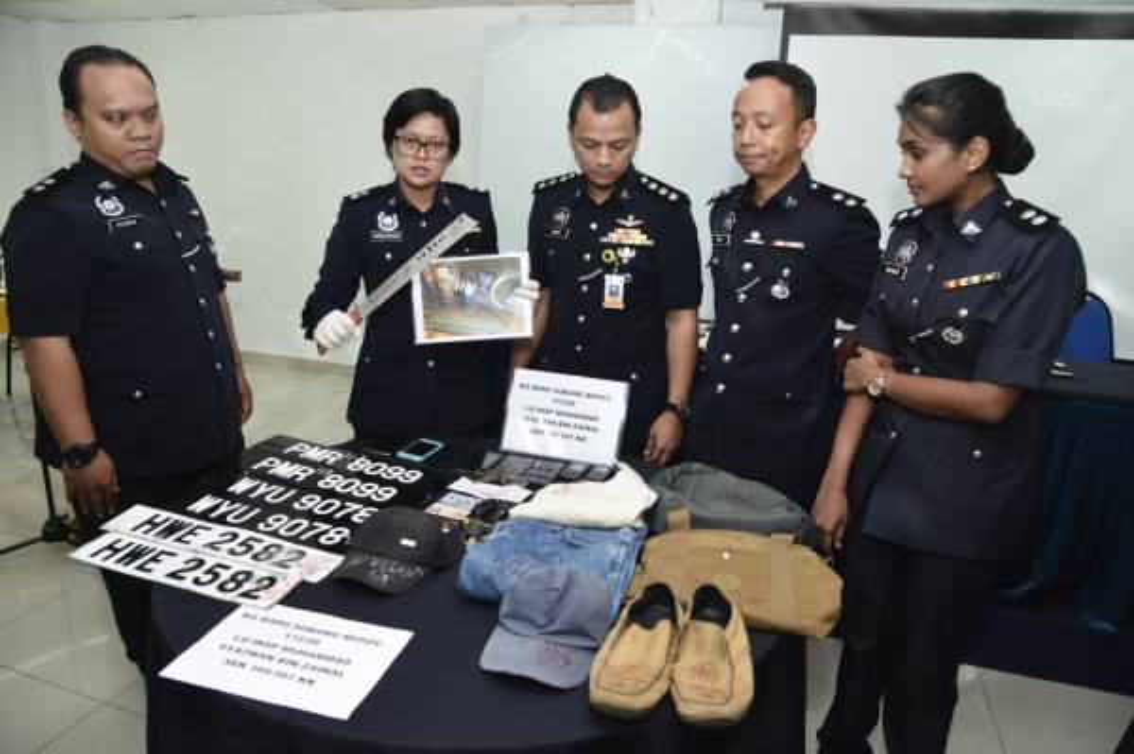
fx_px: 755
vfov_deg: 53.1
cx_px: 567
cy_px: 377
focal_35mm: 24
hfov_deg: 73.8
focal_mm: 24
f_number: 5.6
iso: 2500
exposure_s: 1/125
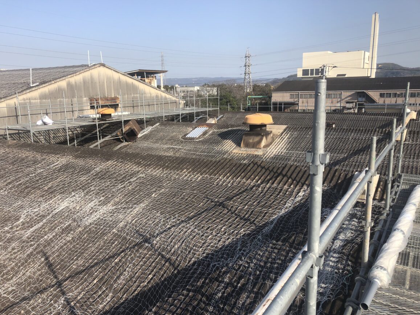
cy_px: 163
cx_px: 206
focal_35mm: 29
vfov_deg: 48.2
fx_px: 352
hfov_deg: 61.7
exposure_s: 1/1548
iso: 20
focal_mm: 3.99
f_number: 1.8
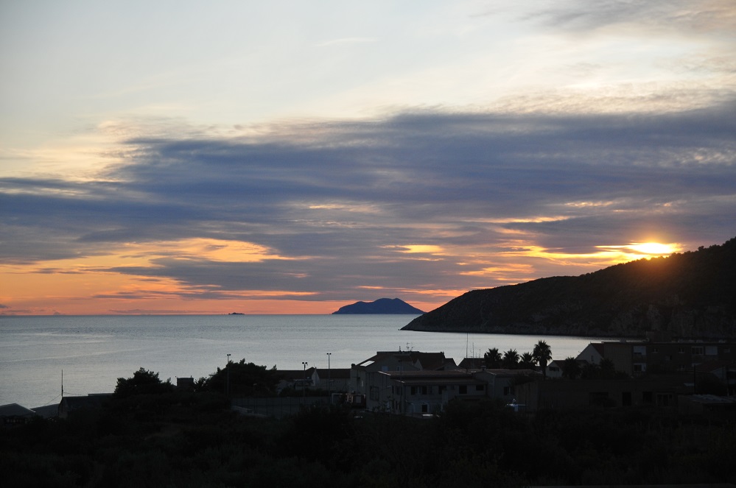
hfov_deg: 29.3
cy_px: 244
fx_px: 1409
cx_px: 368
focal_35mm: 69
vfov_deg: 19.7
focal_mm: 46
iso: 320
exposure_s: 1/1600
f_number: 3.5
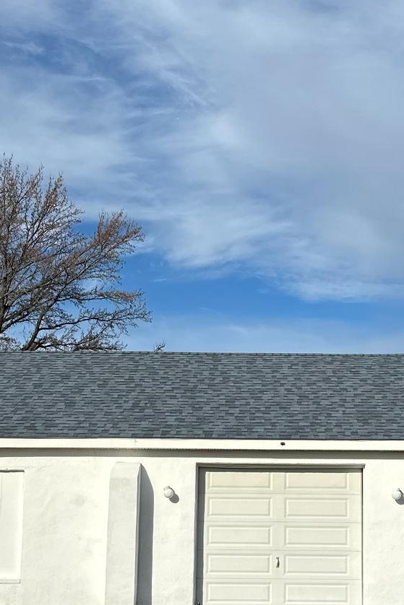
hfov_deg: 22.2
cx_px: 265
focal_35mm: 61
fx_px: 1026
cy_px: 412
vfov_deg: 32.6
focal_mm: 6.86
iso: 80
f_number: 1.78
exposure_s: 1/8197
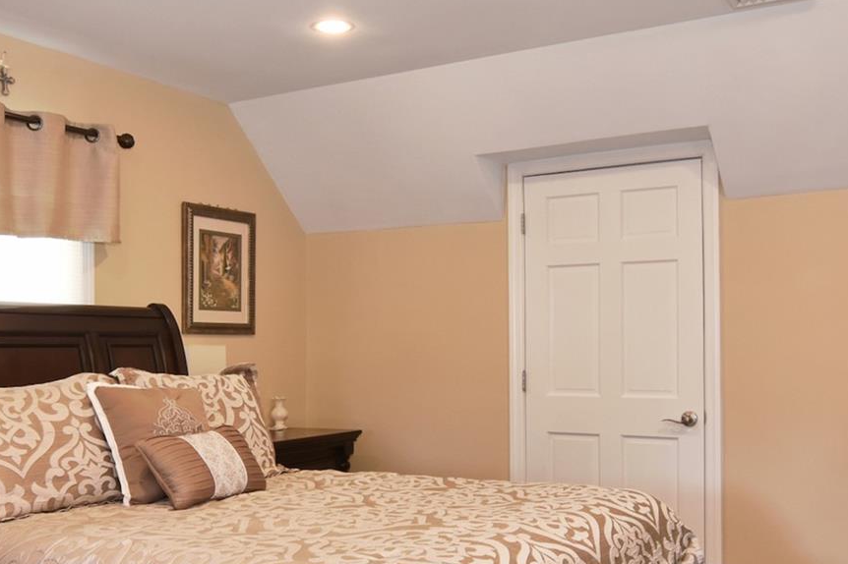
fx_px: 923
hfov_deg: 49.3
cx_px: 383
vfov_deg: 33.8
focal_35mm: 39
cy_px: 362
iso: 640
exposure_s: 1/25
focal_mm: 11
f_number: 11
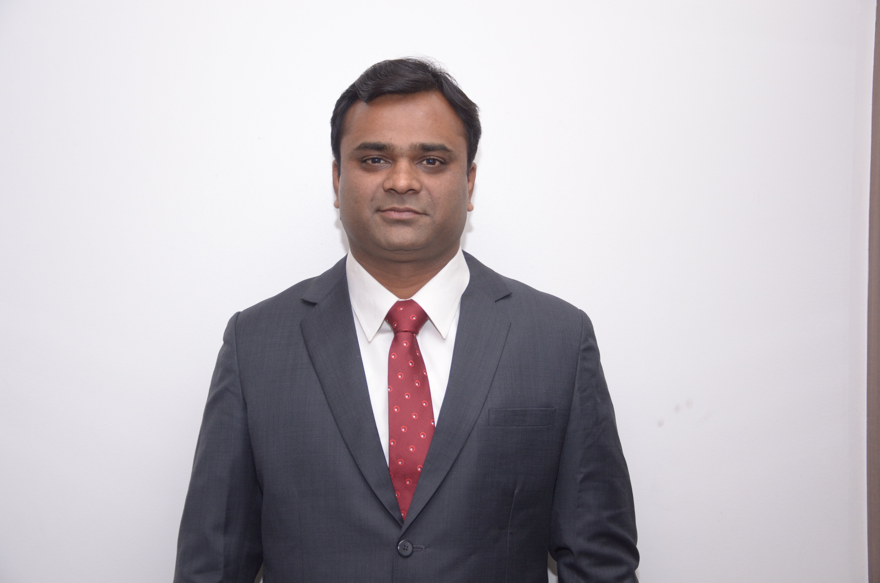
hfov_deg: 37.9
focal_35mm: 52
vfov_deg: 25.6
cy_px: 292
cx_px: 440
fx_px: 1281
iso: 500
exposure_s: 1/125
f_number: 4.5
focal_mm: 35
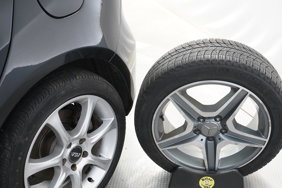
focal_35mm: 43
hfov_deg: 45.4
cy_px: 129
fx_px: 337
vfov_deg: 30.9
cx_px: 152
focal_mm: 28
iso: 4000
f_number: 5
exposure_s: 1/60
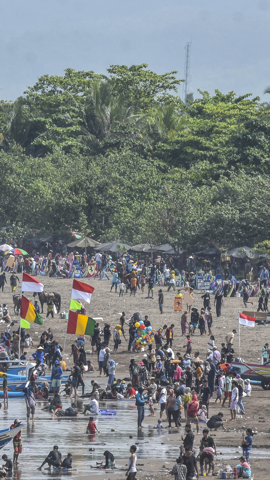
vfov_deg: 3.5
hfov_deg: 1.9
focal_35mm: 626
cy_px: 304
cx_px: -42
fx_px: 7968
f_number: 9
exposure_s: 1/800
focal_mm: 200
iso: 400
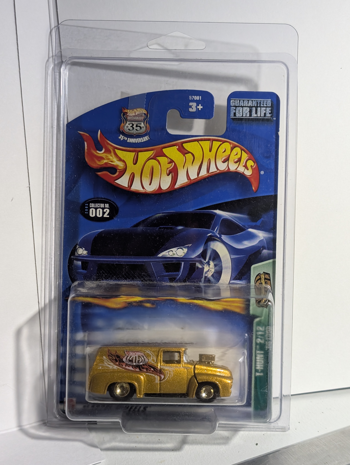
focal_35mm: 49
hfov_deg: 29.7
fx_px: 659
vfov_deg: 38.9
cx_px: 175
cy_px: 232
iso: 394
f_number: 1.68
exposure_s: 1/101
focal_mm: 6.9
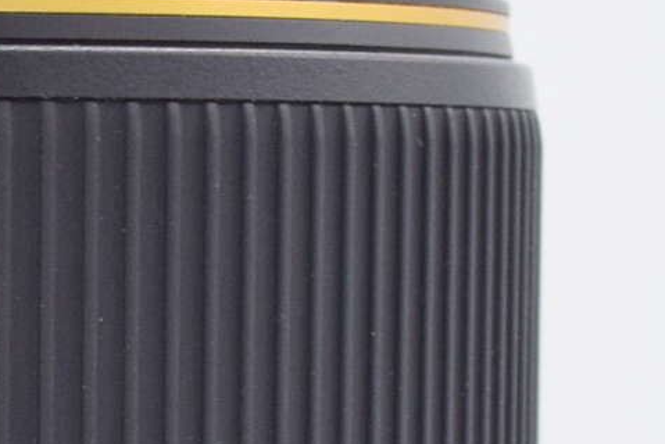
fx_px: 6580
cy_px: 819
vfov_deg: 3.8
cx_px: -186
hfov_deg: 5.8
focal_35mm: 356
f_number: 8
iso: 400
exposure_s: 1/100
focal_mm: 38
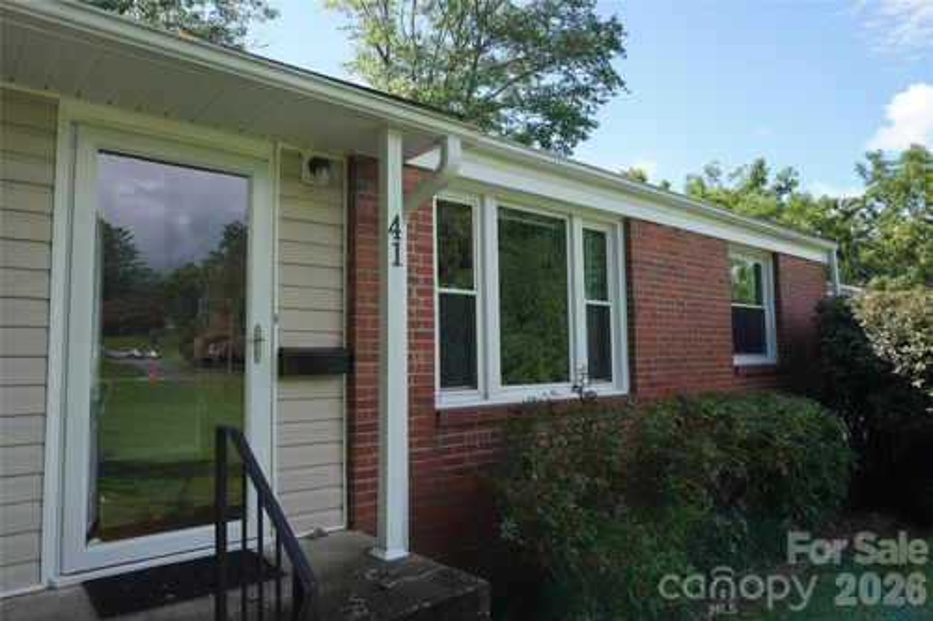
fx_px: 622
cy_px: 310
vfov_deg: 53.1
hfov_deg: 73.8
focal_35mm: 24
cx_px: 466
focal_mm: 16
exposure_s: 1/200
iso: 100
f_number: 5.6
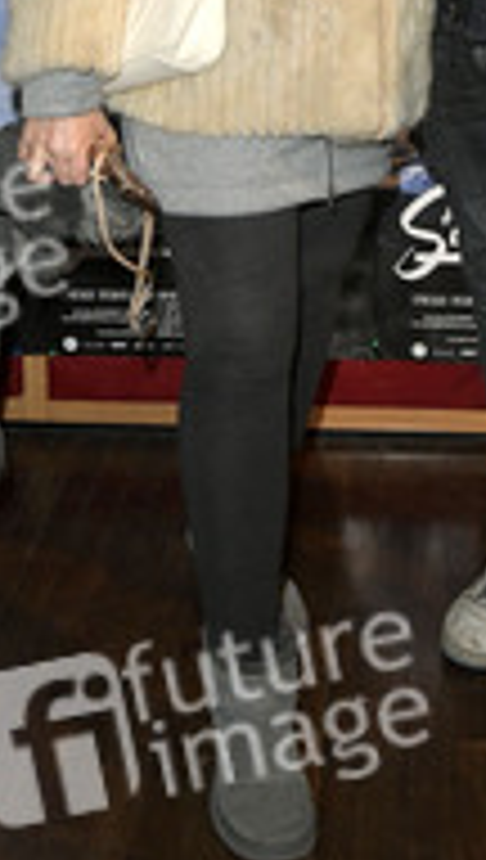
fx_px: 1597
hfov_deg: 17.3
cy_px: 45
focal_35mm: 70
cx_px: 328
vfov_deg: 28.6
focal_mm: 32
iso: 2500
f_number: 7.1
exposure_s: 1/250
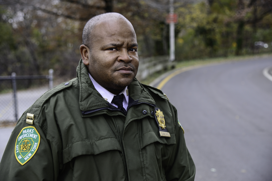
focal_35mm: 55
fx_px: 416
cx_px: 136
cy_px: 90
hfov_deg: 36.2
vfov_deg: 24.6
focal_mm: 55
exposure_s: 1/80
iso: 320
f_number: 4
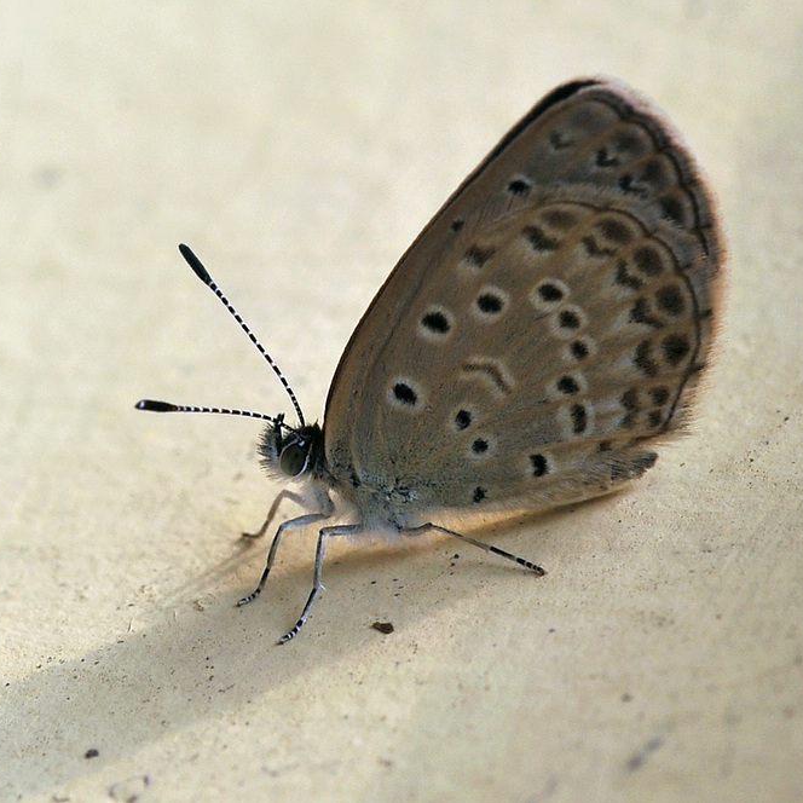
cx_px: 374
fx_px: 6719
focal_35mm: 256
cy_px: 401
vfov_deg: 6.8
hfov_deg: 6.8
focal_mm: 200
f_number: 13
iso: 320
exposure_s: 1/200
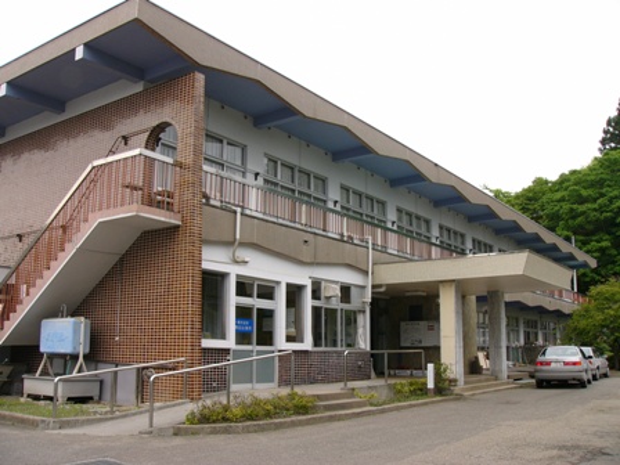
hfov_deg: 51.4
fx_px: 645
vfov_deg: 39.7
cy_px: 232
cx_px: 310
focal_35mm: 36
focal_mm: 6
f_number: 4
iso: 50
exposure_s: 1/200
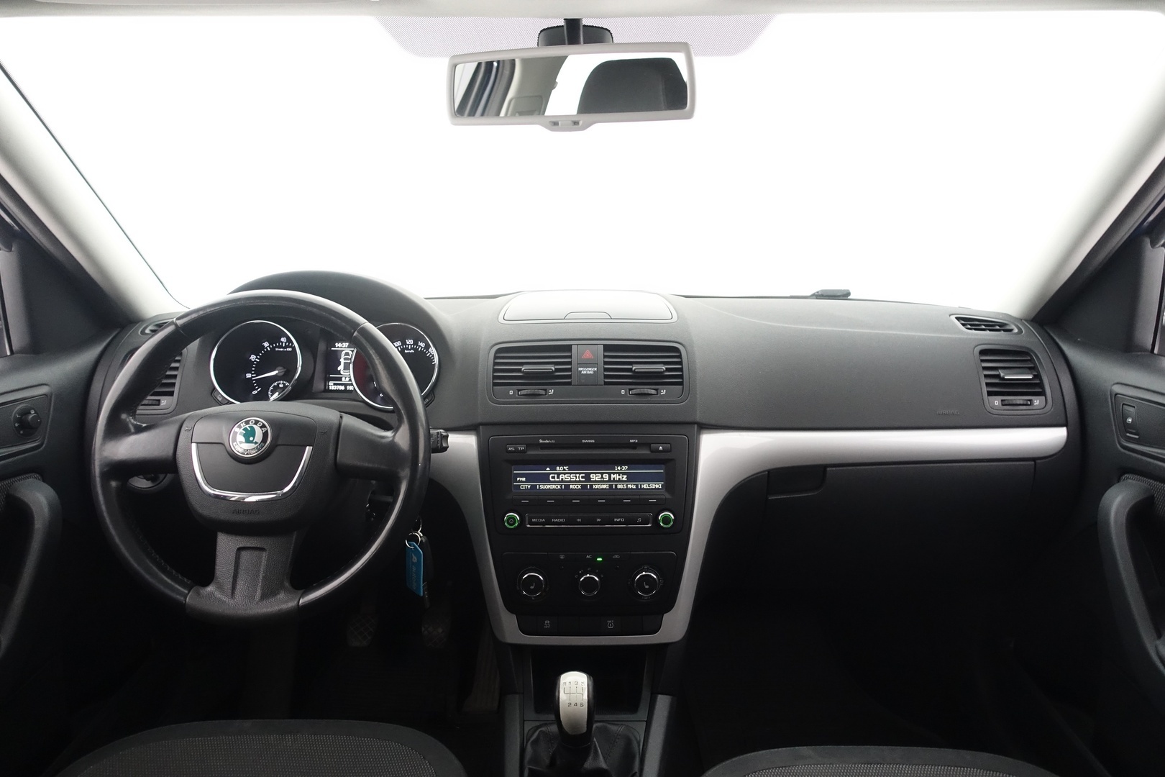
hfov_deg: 73.7
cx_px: 582
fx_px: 777
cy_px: 388
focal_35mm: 24
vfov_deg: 53.1
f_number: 2.5
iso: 1000
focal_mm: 8.8
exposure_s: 1/25
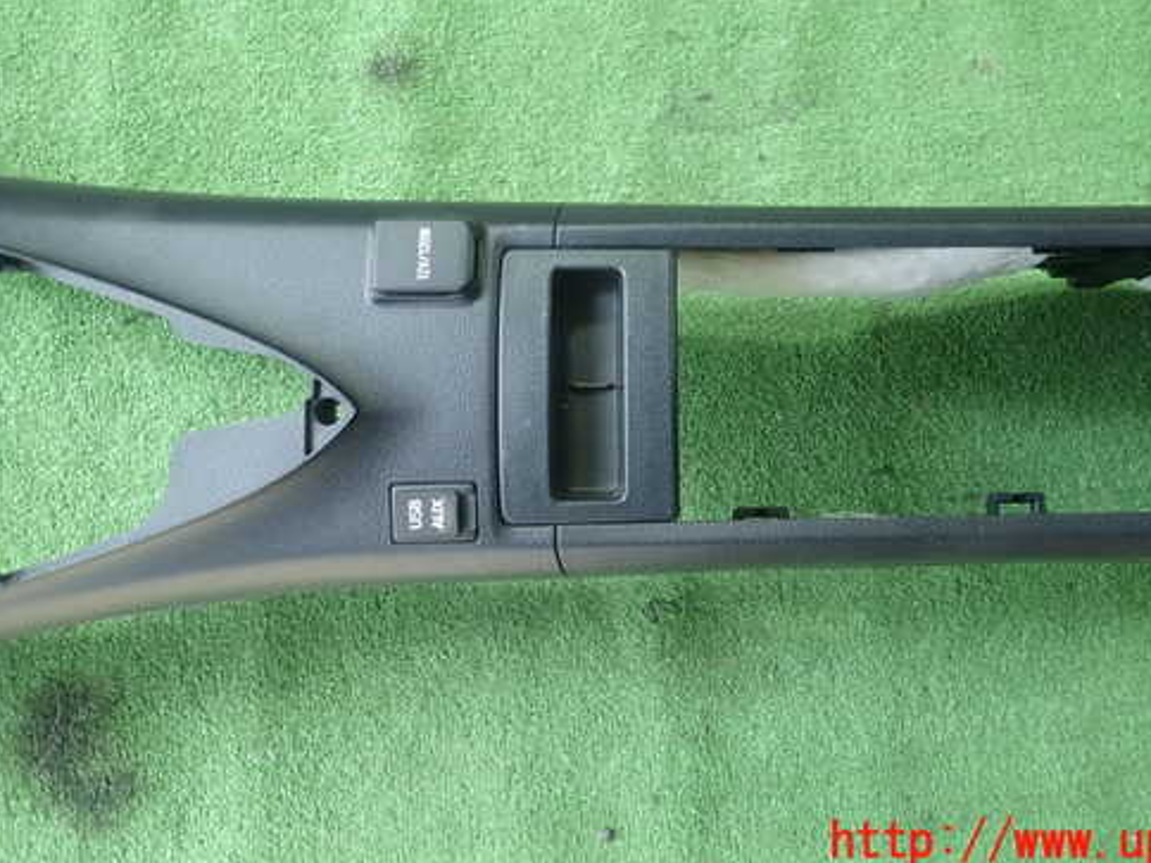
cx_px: 654
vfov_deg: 45.2
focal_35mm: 31
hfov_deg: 58.1
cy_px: 338
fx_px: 1031
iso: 160
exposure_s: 1/60
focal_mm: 4.5
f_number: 2
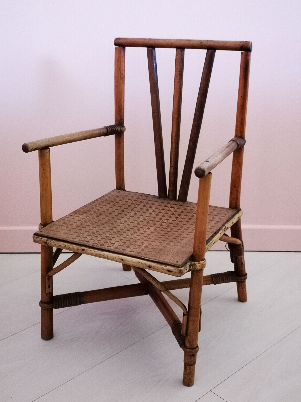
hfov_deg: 32.2
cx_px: 150
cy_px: 201
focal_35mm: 45
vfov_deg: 42.1
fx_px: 522
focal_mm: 3.95
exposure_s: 1/33.3
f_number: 1.8
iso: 200
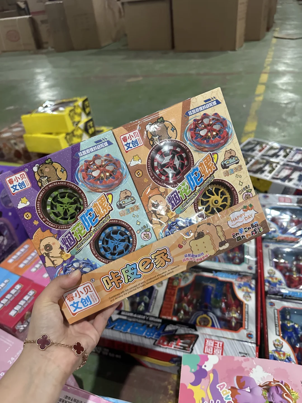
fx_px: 279
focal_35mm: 24
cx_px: 151
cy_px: 202
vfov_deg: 71.6
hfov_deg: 56.8
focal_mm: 6.86
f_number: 1.78
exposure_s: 1/50
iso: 500
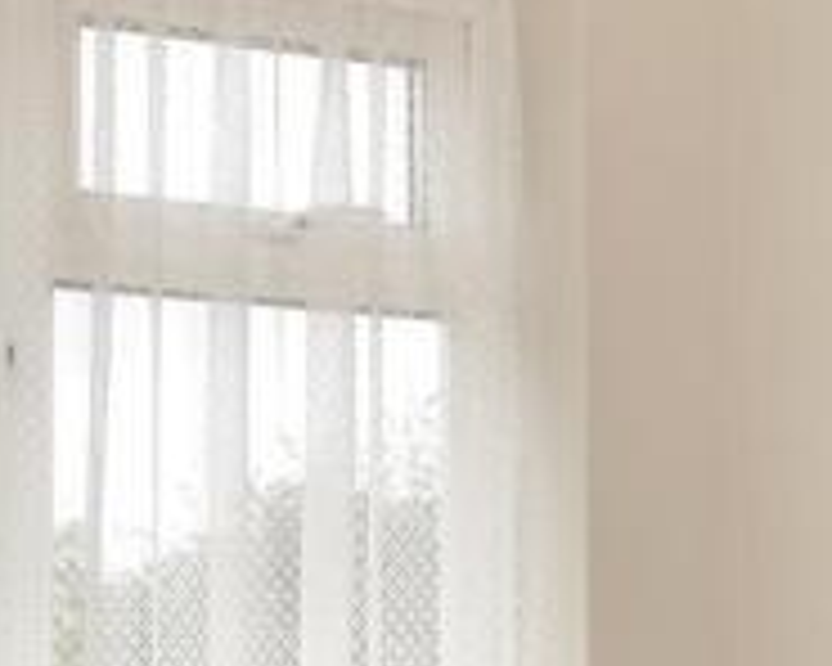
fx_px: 1921
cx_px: -378
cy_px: 803
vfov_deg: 18.6
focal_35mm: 78
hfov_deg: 21.1
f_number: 8
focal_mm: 10
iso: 250
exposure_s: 1/25
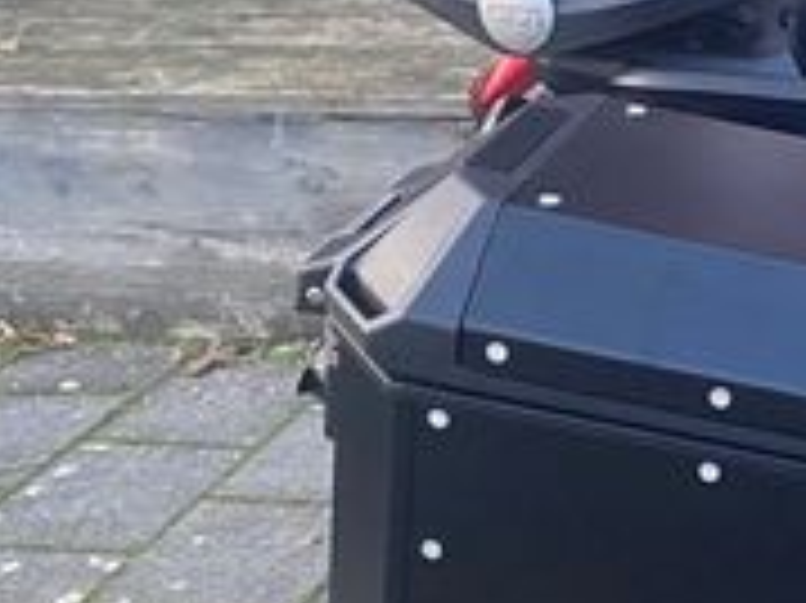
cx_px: 1063
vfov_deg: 15.9
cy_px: 274
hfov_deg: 19.4
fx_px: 2164
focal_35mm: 93
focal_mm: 4.25
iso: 125
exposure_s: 1/82
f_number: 1.8
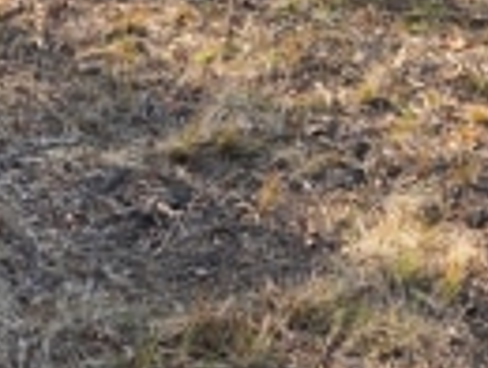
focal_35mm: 113
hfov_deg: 17.3
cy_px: -368
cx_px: 158
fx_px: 1596
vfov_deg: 11.8
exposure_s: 1/180
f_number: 1.8
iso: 25
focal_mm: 5.4
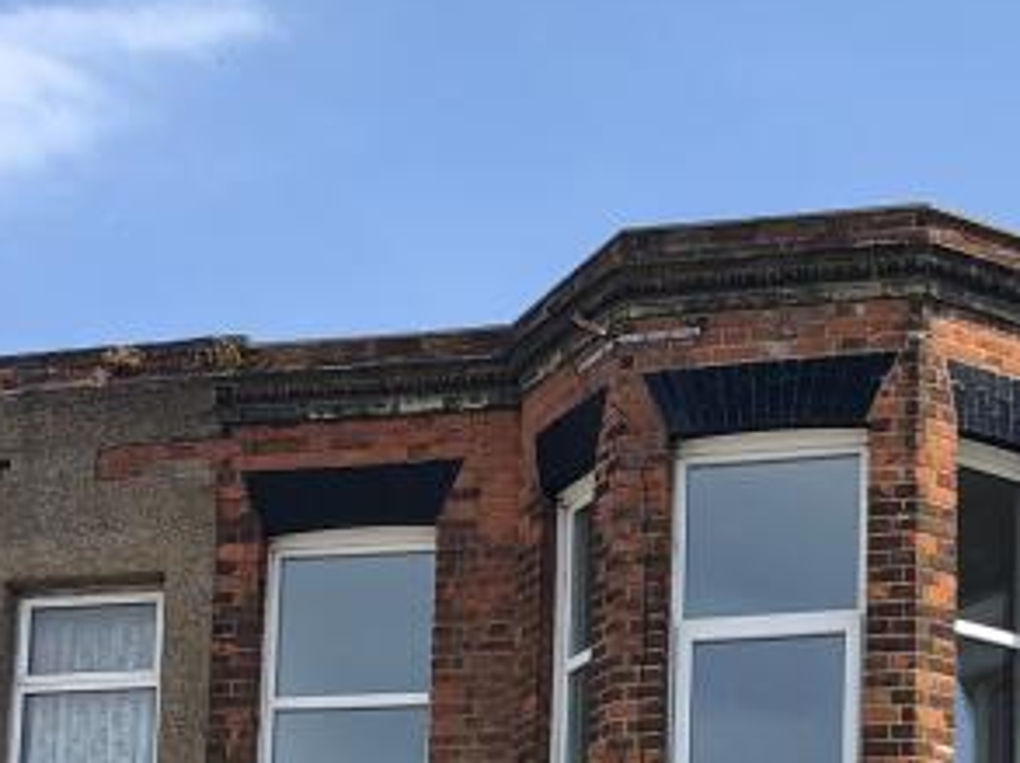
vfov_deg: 14.2
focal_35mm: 98
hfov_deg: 20.0
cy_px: 1101
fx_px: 2884
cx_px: 630
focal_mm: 4
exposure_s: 1/1230
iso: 20
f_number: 1.8
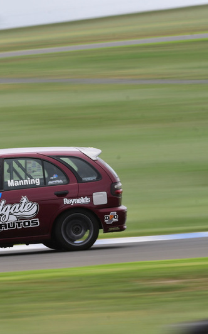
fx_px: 5430
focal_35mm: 598
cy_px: 167
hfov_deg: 2.2
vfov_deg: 3.5
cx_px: -12
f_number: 14
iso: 160
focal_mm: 260
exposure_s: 1/60
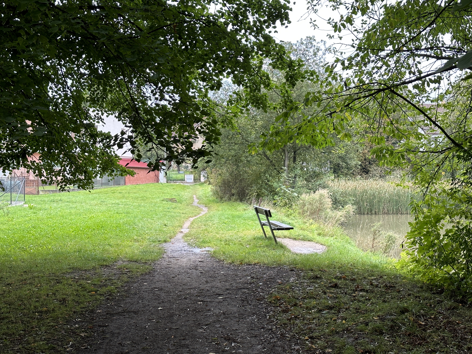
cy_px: 177
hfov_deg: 39.7
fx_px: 654
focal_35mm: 48
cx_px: 236
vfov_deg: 30.3
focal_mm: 6.86
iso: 50
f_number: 1.78
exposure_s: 1/121
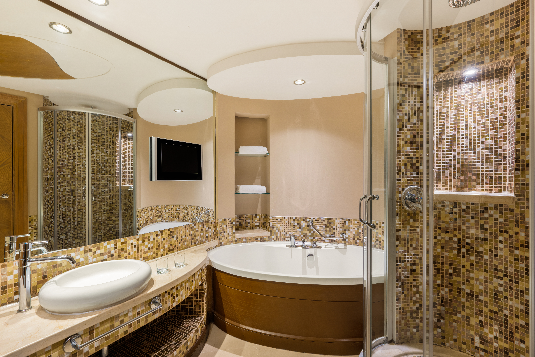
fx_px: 238
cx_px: 268
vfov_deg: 73.7
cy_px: 178
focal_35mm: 16
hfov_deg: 96.7
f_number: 11
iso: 100
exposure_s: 15
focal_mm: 16
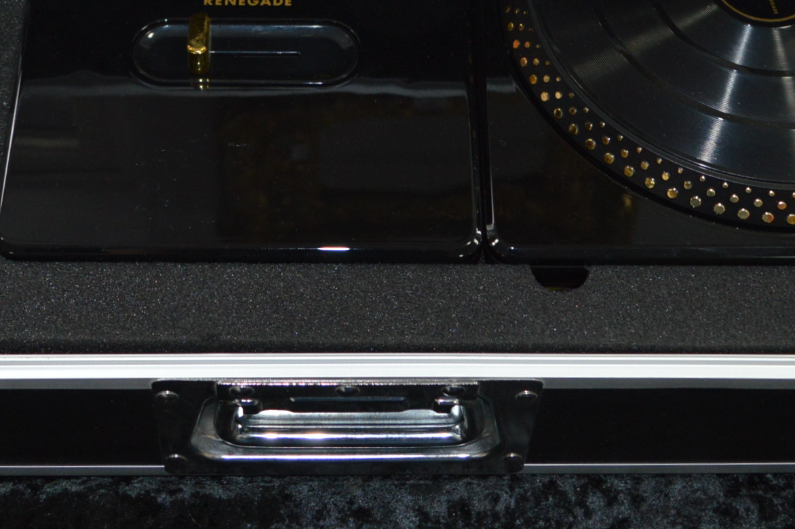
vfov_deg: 17.0
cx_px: 368
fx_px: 1699
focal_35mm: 77
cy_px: -94
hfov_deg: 26.3
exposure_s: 1/60
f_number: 3.5
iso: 500
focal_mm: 20
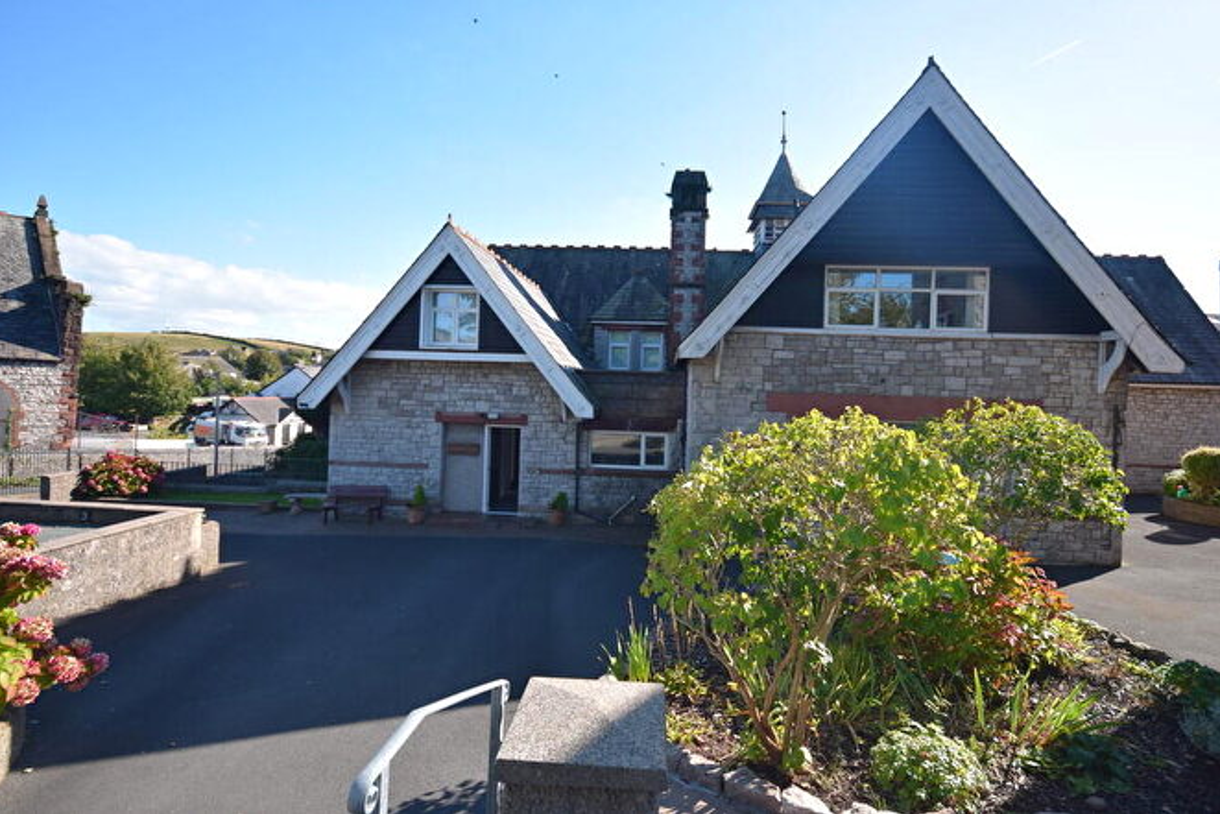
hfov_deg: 89.1
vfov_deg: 66.6
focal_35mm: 18
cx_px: 628
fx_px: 619
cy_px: 385
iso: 100
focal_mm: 11.5
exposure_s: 1/200
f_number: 7.1
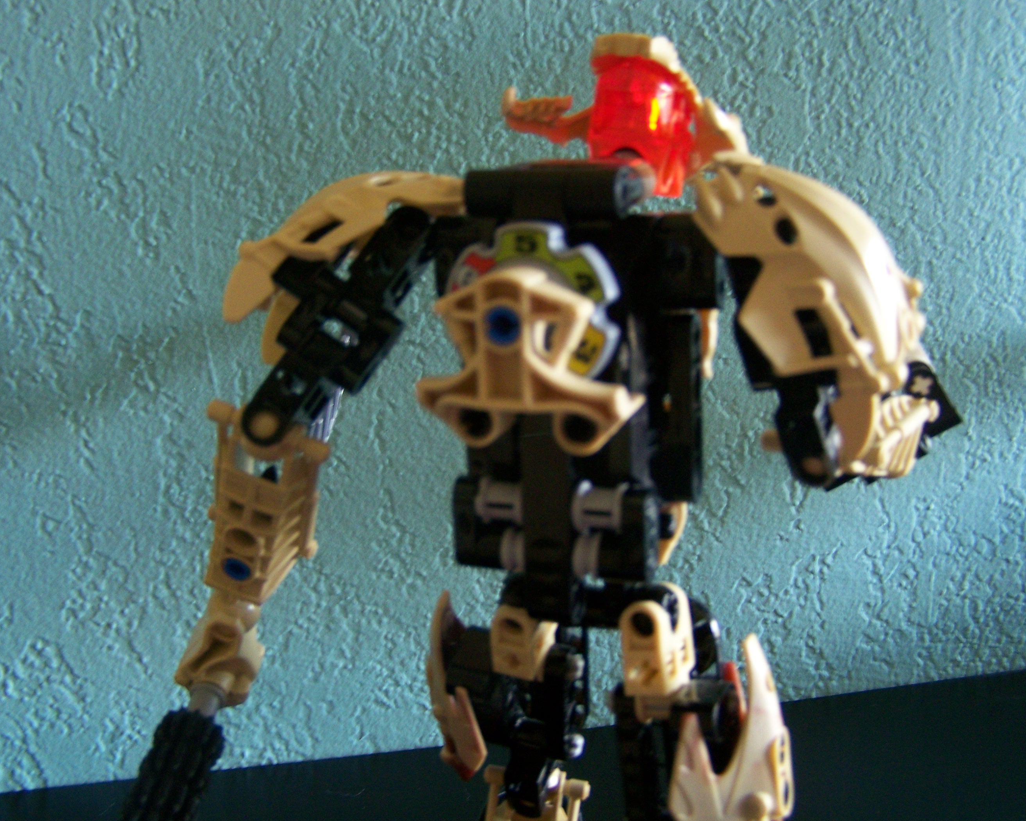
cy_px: 409
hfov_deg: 45.8
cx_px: 491
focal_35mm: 40
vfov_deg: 37.3
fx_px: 1215
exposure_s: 1/10
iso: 160
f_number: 2.8
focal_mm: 6.3
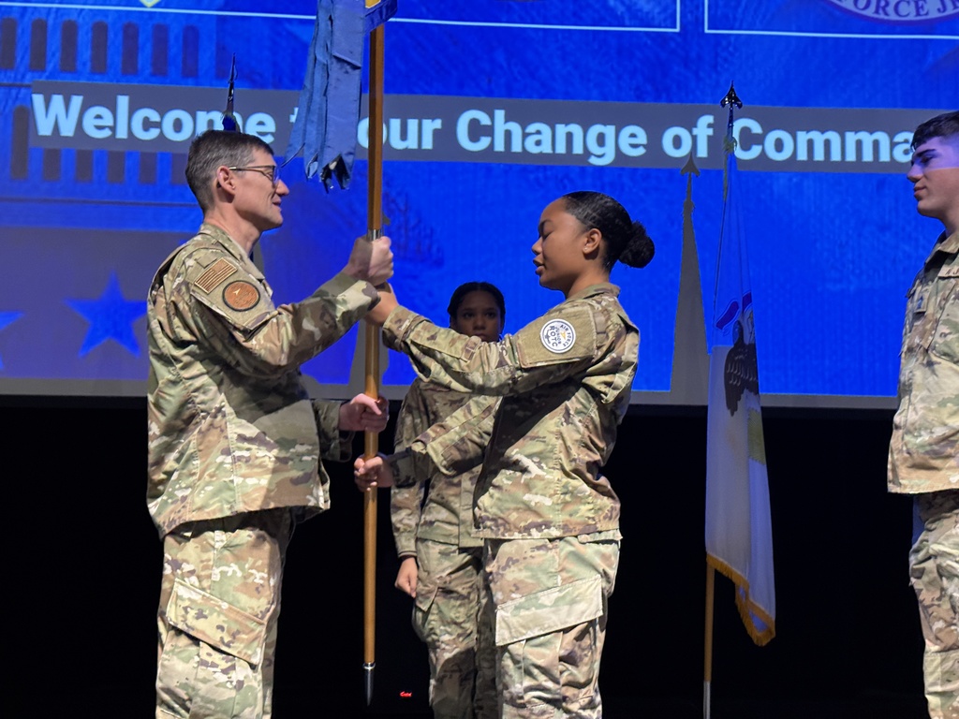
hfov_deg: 39.7
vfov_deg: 30.3
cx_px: 480
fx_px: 1330
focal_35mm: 48
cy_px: 360
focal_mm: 6.76
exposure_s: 1/40
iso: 250
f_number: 1.78
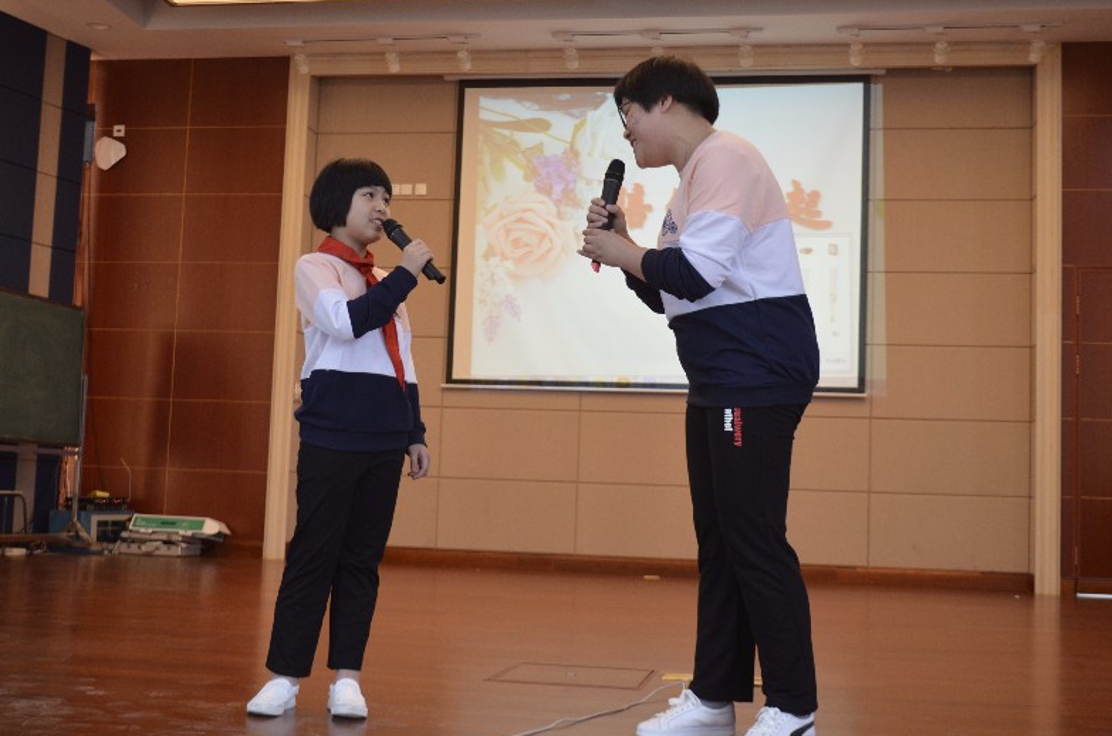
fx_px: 1417
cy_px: 372
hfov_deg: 42.8
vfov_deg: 29.1
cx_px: 554
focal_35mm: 46
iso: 720
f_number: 4.5
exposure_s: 1/60
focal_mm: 30
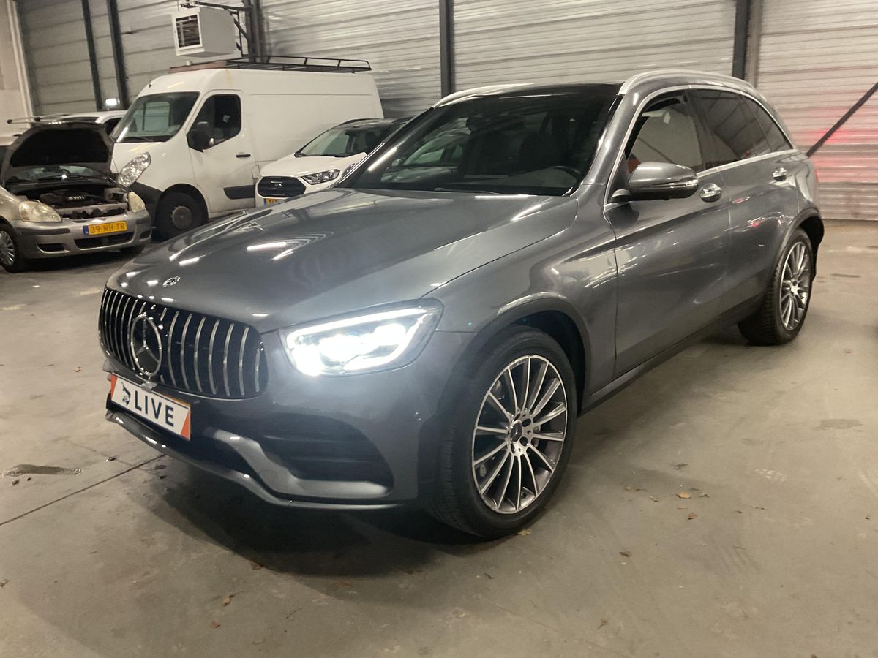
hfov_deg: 61.7
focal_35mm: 29
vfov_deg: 48.2
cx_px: 439
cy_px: 329
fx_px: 736
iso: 200
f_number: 1.8
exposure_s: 1/33
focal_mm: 3
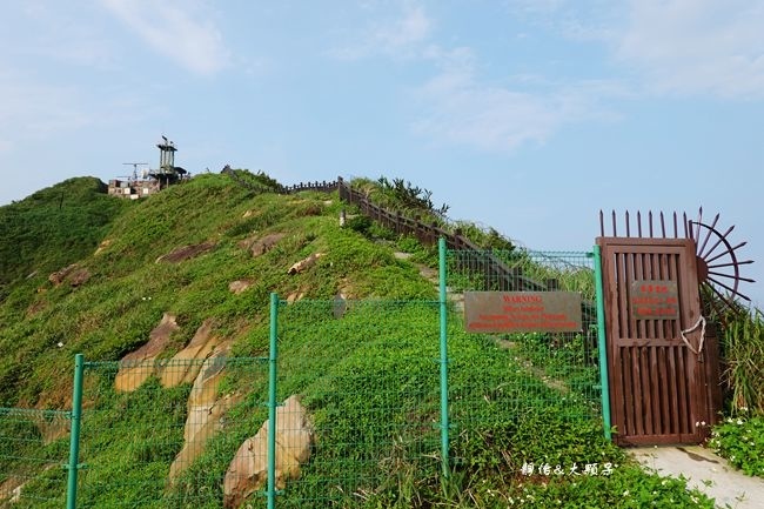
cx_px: 382
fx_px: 509
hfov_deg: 73.8
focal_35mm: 24
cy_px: 254
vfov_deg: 53.1
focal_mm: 9
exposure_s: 1/400
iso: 125
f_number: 5.6
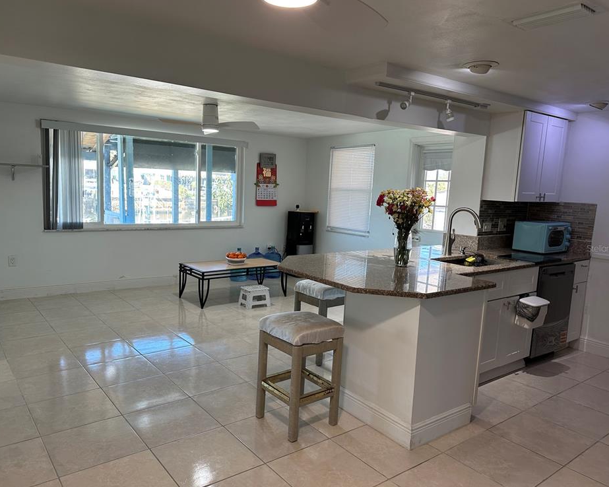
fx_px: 469
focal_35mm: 26
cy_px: 248
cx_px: 289
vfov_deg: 54.9
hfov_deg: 66.0
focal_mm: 6.86
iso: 100
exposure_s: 1/120
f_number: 1.78
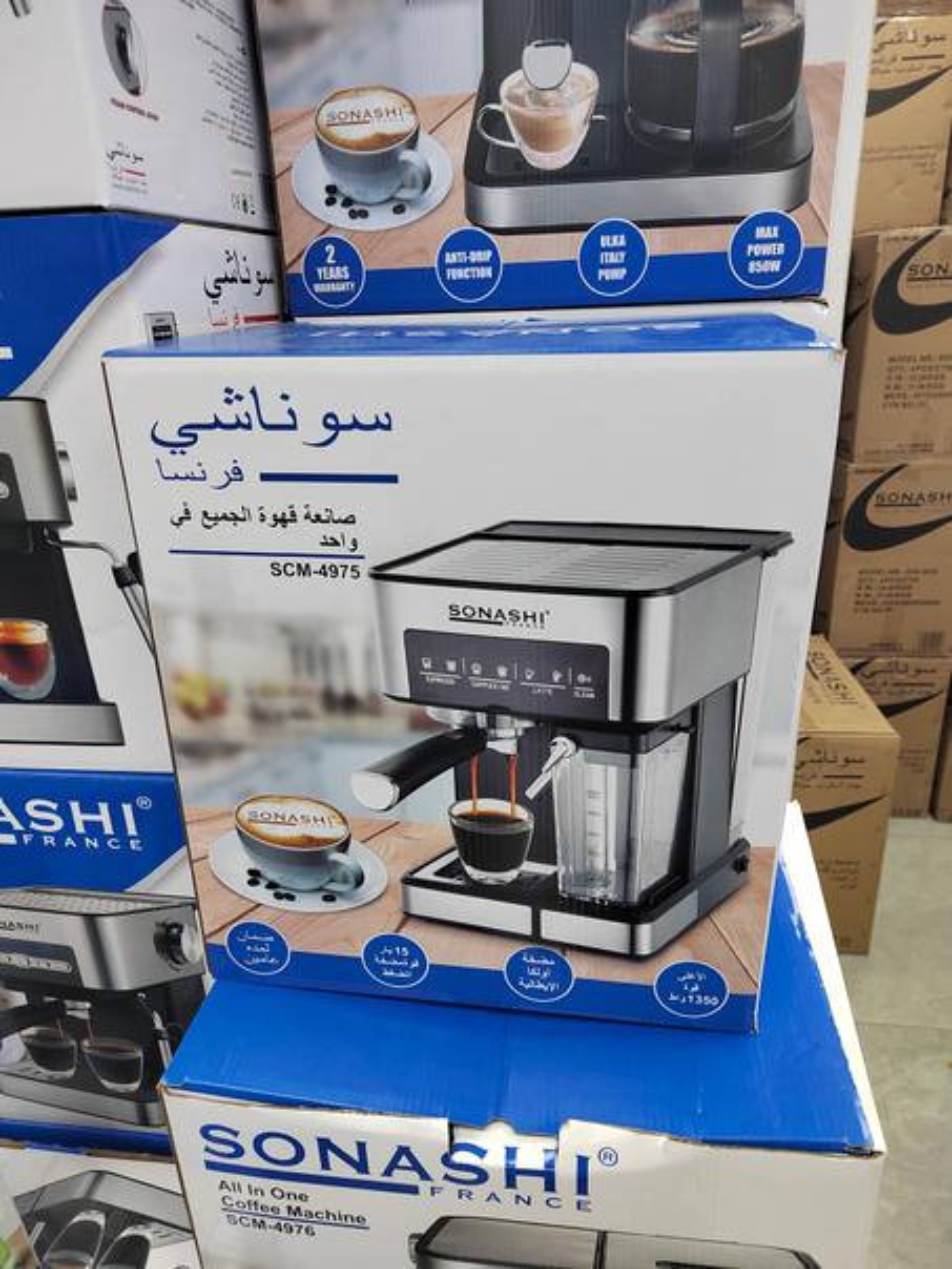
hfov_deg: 58.9
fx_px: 843
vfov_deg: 73.9
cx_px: 476
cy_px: 634
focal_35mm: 23
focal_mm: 5.52
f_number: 1.9
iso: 466
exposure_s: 1/100
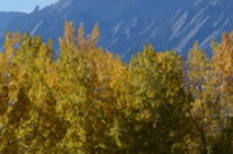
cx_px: 366
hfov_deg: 4.5
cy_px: -47
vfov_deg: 3.0
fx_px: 2952
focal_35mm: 457
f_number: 5.6
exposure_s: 1/4000
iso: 400
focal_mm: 50
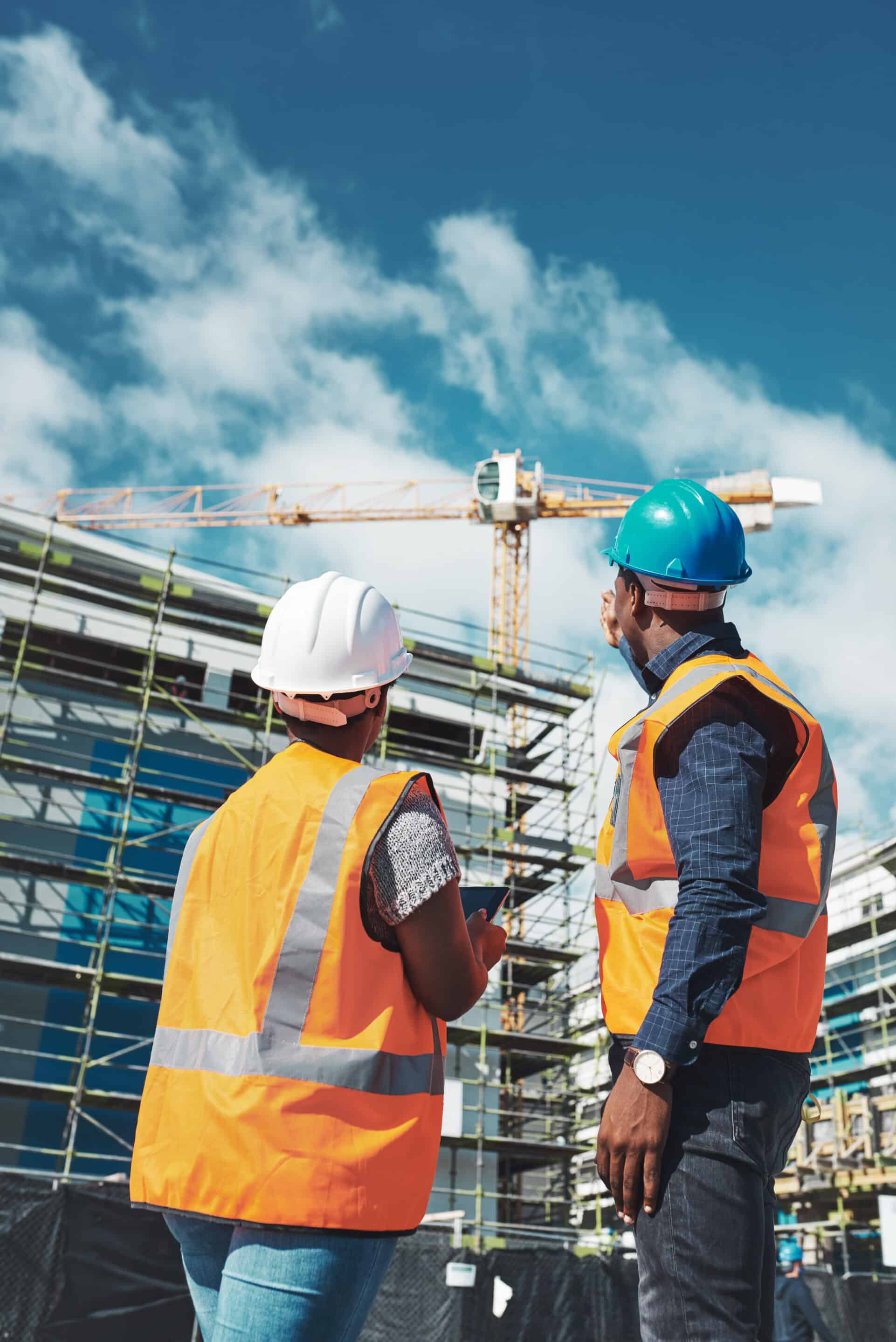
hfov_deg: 37.9
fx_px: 1306
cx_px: 448
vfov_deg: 54.4
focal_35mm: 35
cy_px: 671
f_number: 5
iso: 200
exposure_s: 1/1600
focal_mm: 35
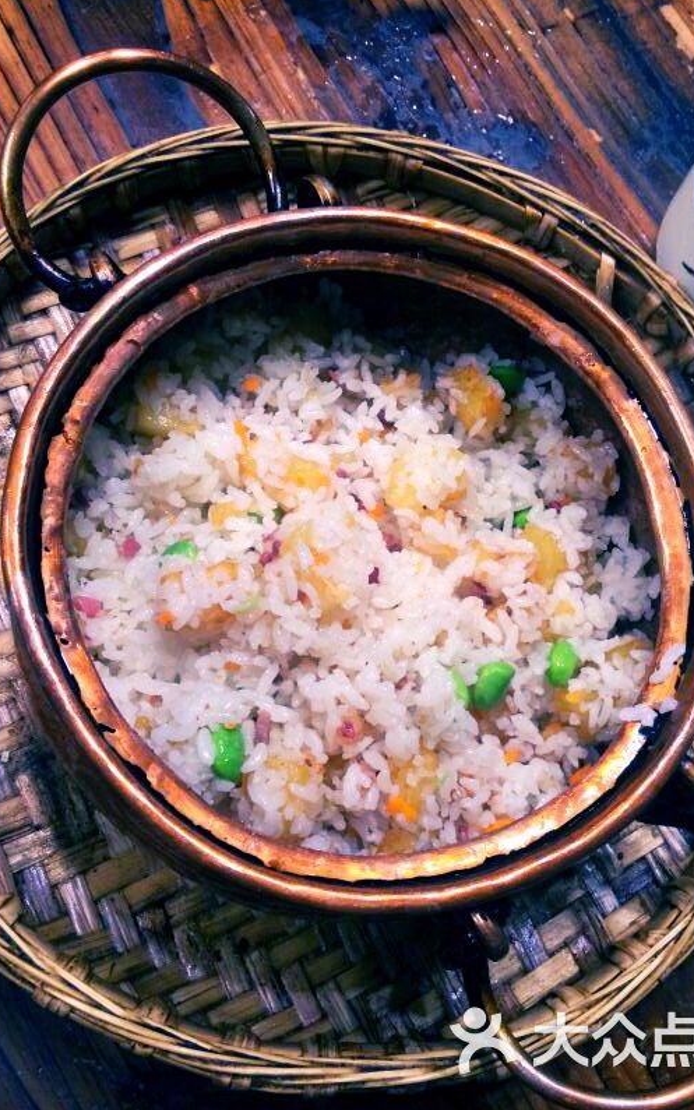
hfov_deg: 39.4
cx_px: 381
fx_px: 968
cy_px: 554
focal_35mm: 32
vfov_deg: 59.7
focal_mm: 4.12
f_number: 2.2
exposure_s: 1/30
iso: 160
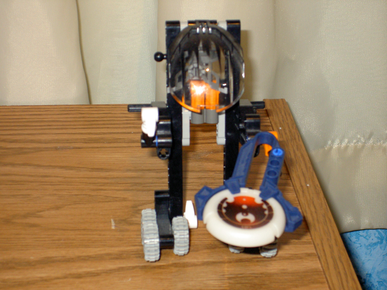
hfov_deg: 19.3
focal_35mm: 102
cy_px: 145
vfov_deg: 14.5
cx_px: 194
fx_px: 1140
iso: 200
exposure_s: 1/100
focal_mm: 16.8
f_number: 4.9
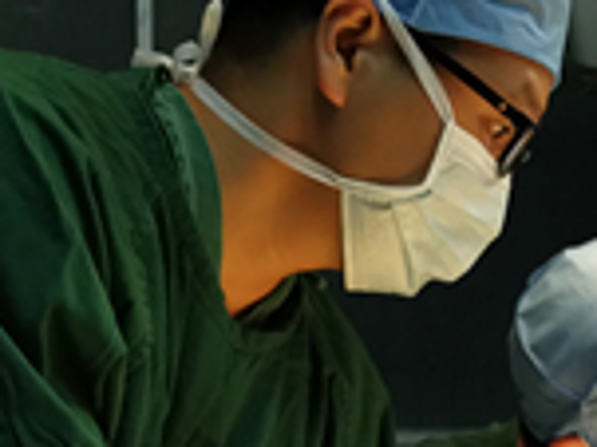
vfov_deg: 14.7
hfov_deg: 21.2
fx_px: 1568
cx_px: 510
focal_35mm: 91
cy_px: 738
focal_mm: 4.36
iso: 100
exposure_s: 1/25
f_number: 1.8
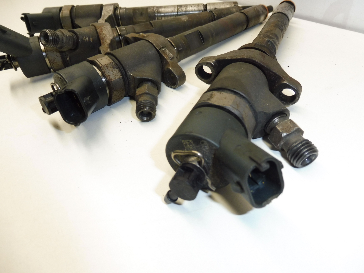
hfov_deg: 71.6
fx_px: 252
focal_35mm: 24
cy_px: 136
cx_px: 182
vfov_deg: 56.8
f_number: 3.5
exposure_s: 1/80
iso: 200
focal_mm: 4.3
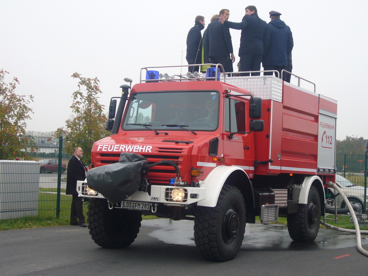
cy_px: 138
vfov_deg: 23.3
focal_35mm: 63
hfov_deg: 30.7
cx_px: 184
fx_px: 670
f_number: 4.1
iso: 80
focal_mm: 10.3
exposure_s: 1/100
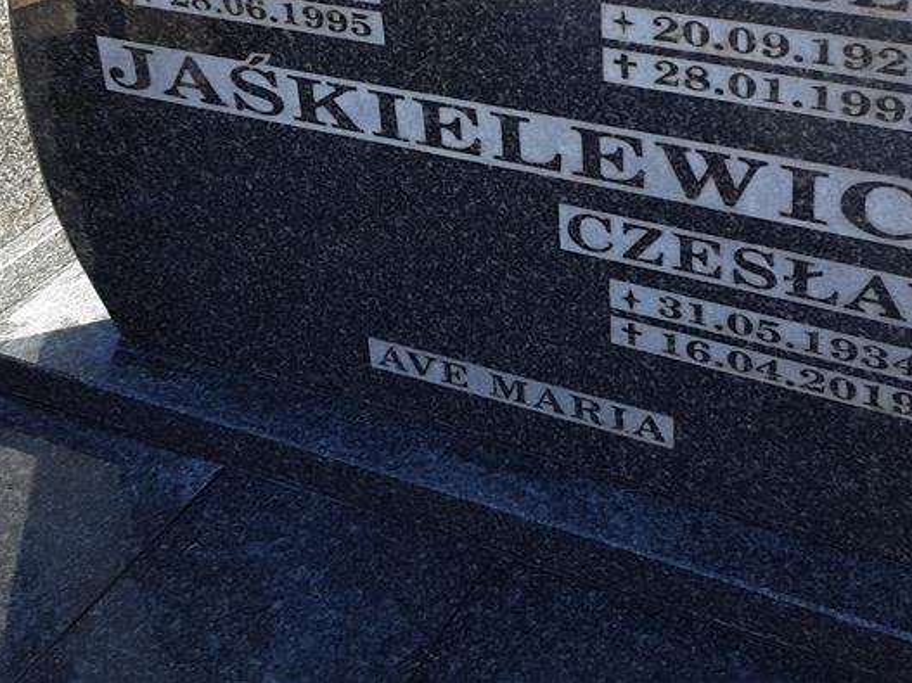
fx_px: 1370
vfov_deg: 26.9
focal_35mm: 52
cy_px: 50
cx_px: 541
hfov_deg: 36.7
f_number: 1.9
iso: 40
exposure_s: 1/242
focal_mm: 2.9
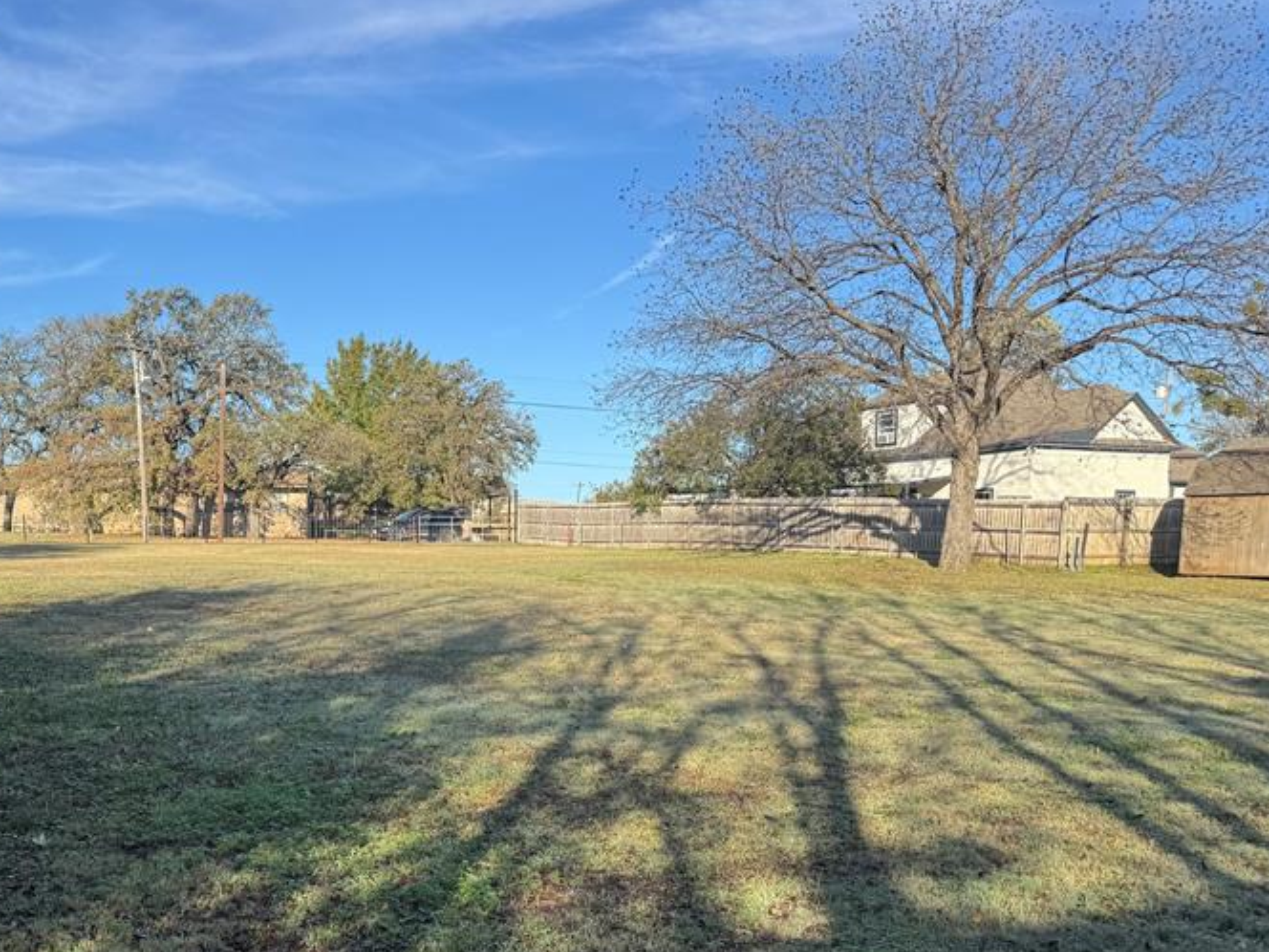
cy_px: 696
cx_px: 338
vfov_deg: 37.8
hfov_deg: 48.5
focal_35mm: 37
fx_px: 1356
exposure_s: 1/2710
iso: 80
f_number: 1.78
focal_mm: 6.76
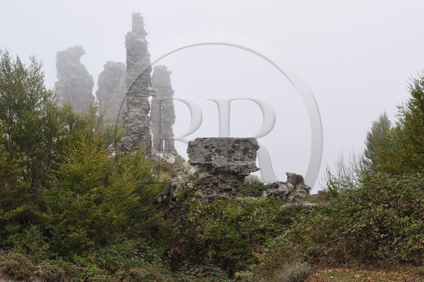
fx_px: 447
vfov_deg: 35.0
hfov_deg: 50.7
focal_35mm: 38
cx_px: 212
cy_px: 141
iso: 800
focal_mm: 38
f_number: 11
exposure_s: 1/160
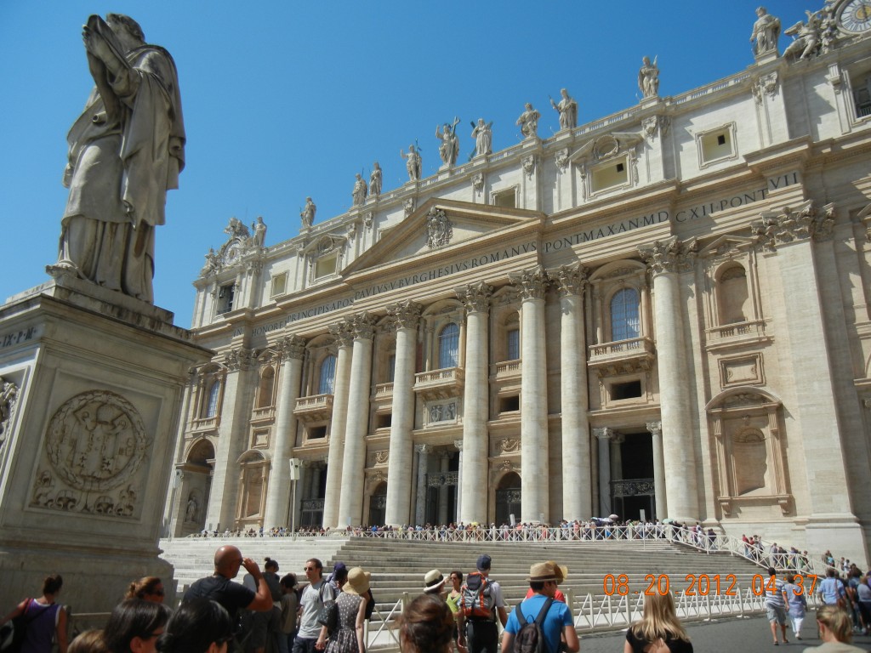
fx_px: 755
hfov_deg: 60.0
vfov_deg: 46.8
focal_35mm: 30
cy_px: 326
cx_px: 436
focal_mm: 5.4
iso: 160
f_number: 7
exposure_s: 1/533
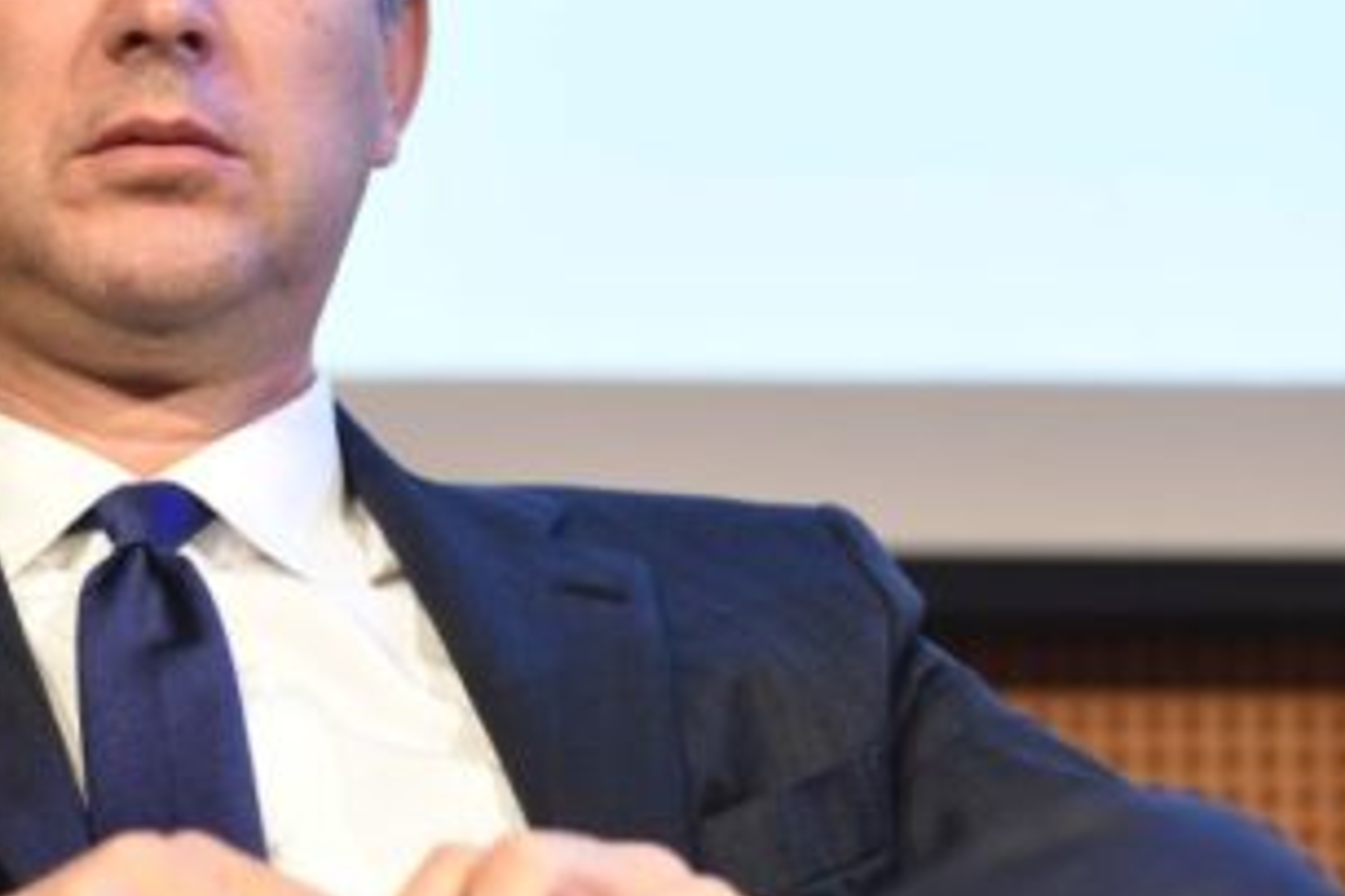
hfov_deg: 9.2
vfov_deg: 6.1
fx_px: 8364
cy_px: 461
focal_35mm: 224
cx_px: 194
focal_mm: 98
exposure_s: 1/160
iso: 1600
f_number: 3.5
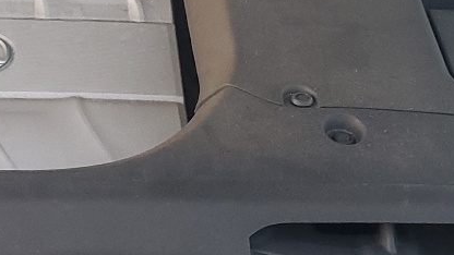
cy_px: -24
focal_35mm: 109
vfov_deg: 11.0
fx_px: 1312
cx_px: 93
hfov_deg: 19.4
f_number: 1.5
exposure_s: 1/120
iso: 91
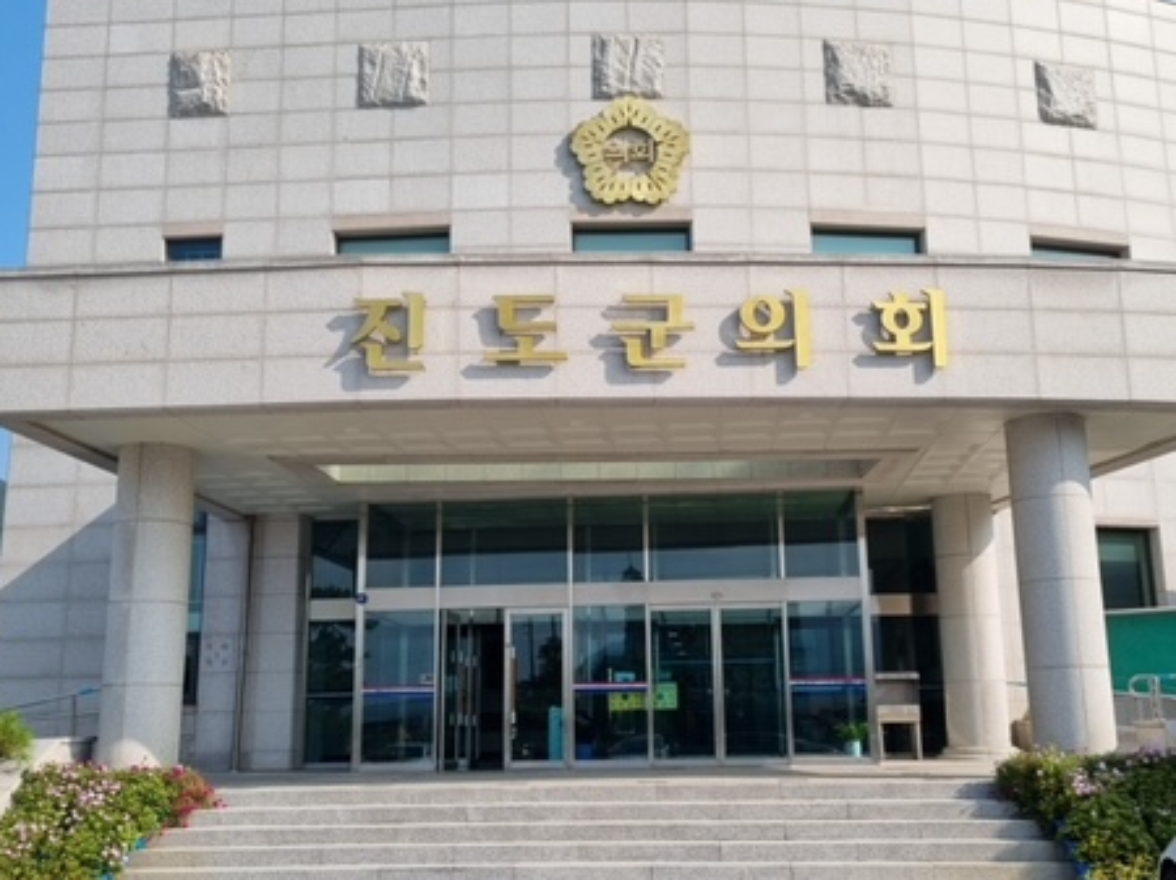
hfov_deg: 50.1
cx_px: 612
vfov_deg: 38.6
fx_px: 1256
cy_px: 462
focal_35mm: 37
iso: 50
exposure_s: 1/2488
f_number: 1.8
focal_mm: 5.4
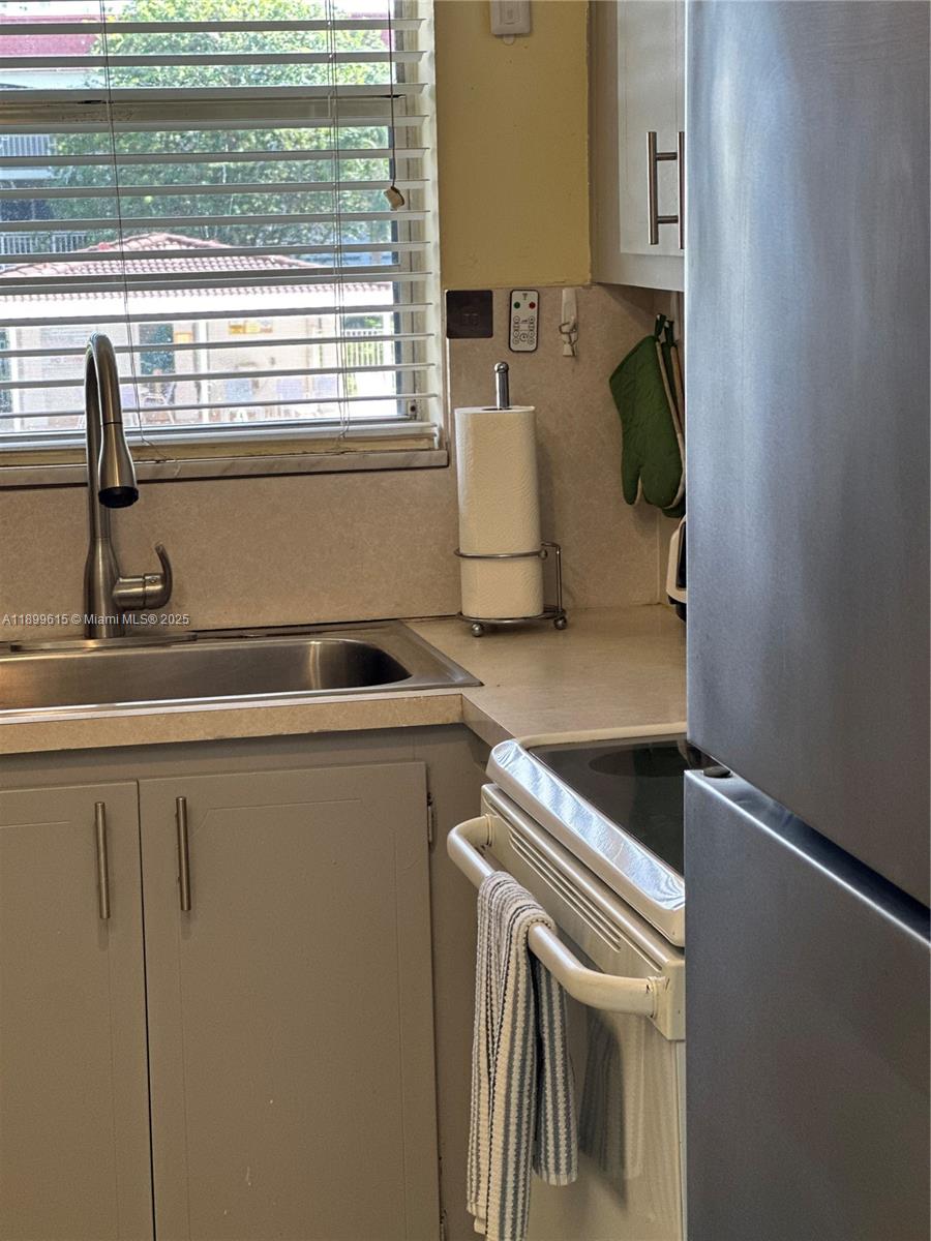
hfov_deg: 19.1
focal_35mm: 77
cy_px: 620
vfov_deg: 25.3
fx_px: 2761
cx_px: 466
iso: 125
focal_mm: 9
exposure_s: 1/60
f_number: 2.8
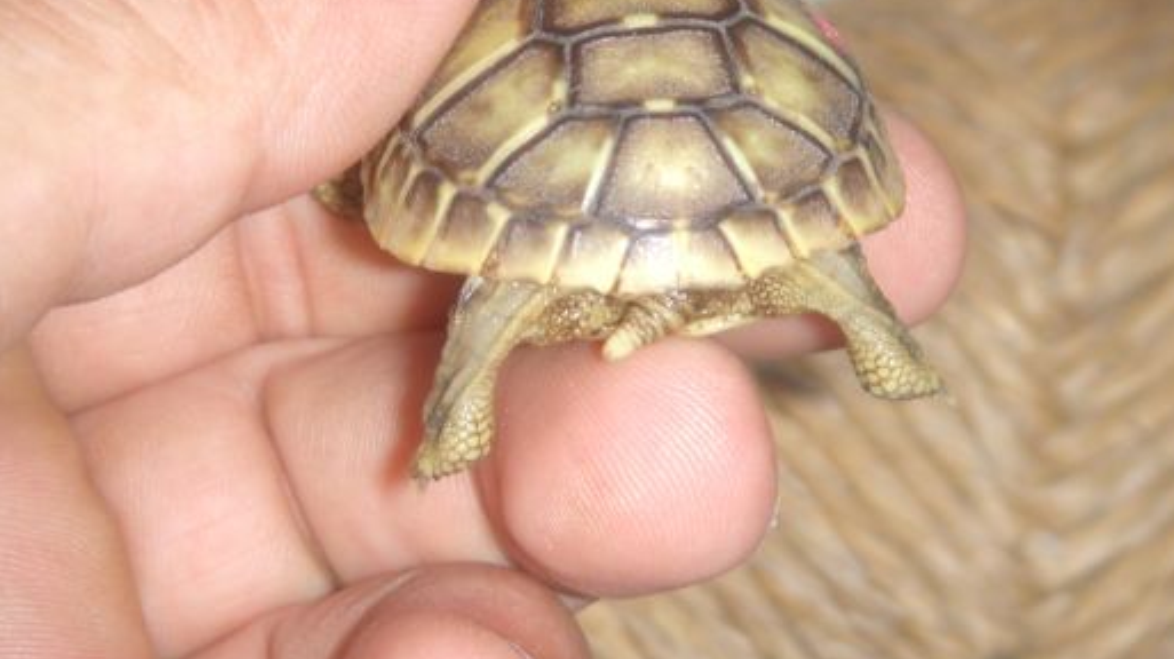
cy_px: 243
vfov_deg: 11.8
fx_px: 3174
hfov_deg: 20.9
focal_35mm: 102
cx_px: 682
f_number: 4
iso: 64
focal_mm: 13.2
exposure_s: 1/125
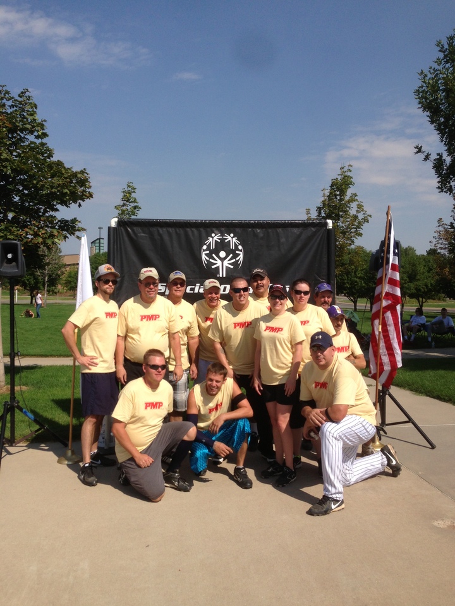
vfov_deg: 55.4
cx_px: 228
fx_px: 578
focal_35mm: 33
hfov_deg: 42.9
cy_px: 303
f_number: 2.4
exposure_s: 1/2584
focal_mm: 4.13
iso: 50
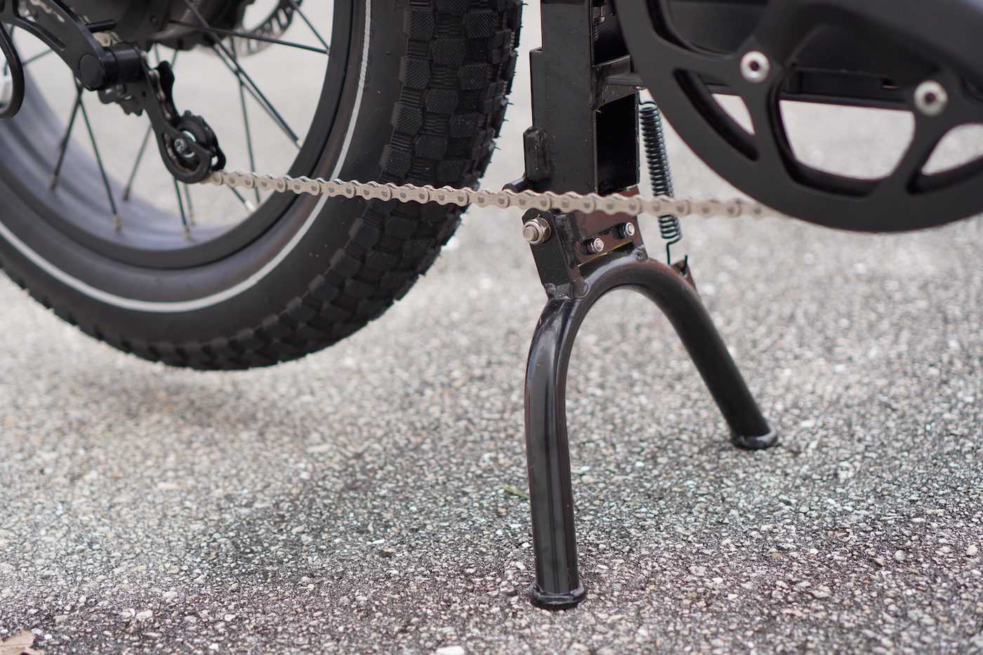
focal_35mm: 52
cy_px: 328
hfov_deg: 37.9
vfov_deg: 25.7
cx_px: 492
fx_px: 1433
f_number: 2.2
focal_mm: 35
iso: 100
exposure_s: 1/800
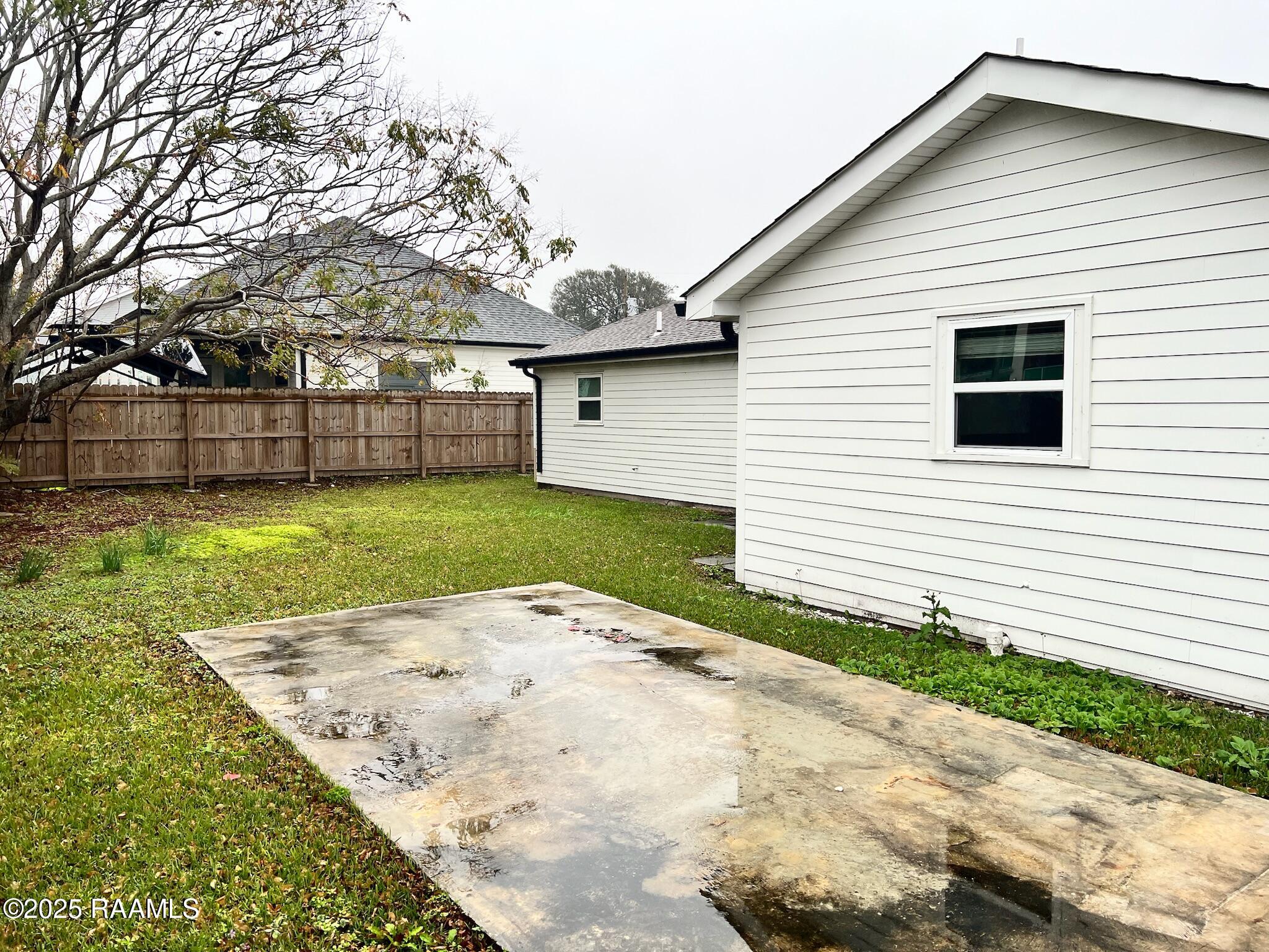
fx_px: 953
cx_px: 634
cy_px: 476
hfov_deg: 67.3
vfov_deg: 53.1
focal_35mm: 26
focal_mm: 5.7
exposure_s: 1/233
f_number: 1.5
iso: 40
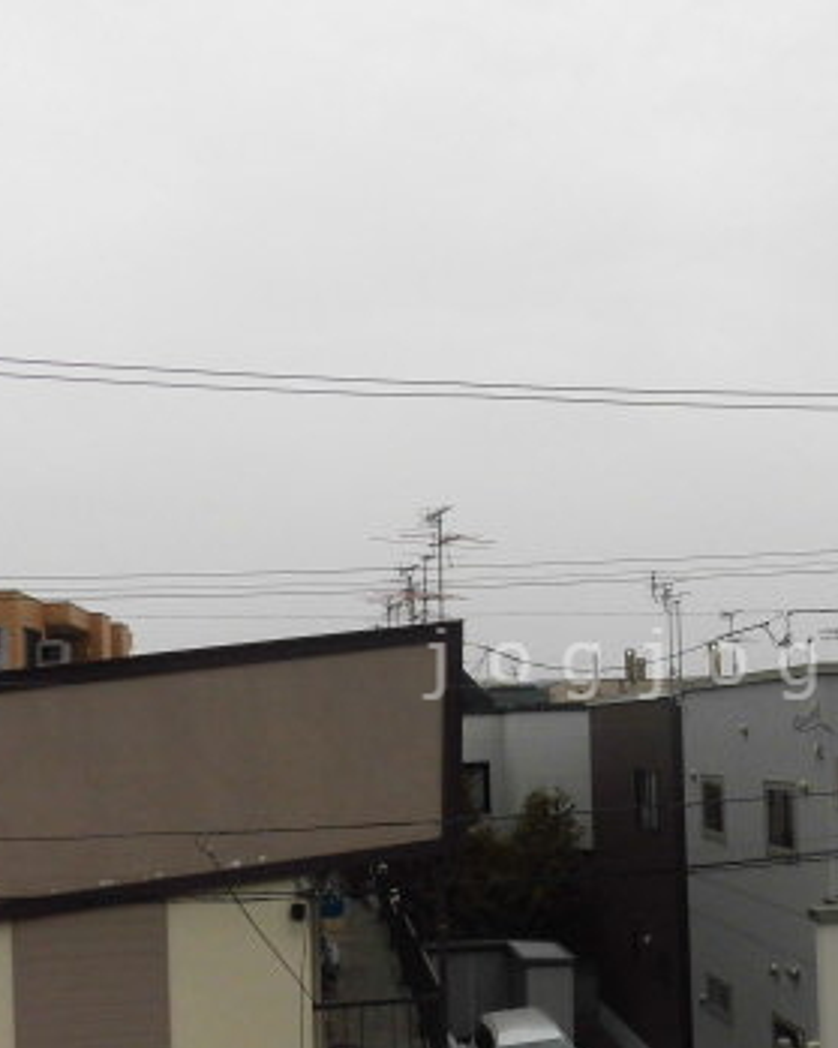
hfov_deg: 34.2
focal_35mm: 43
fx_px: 1334
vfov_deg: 42.5
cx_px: 628
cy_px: 664
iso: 200
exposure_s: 1/500
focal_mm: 4.3
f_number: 7.8
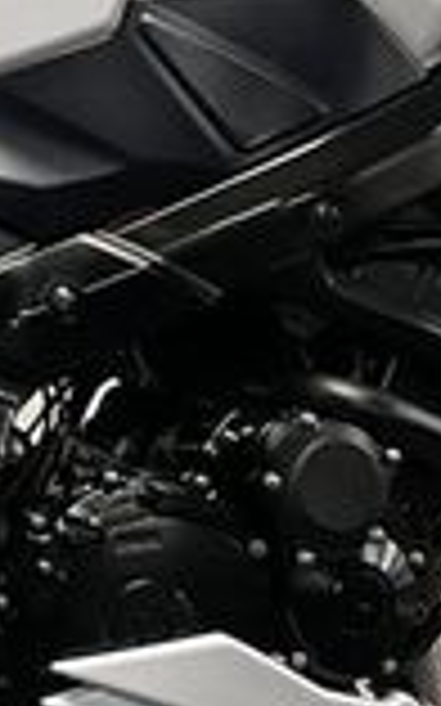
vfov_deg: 18.6
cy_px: 351
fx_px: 2156
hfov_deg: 11.3
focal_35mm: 112
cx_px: -198
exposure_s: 1/50
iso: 80
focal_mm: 5.1
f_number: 1.6
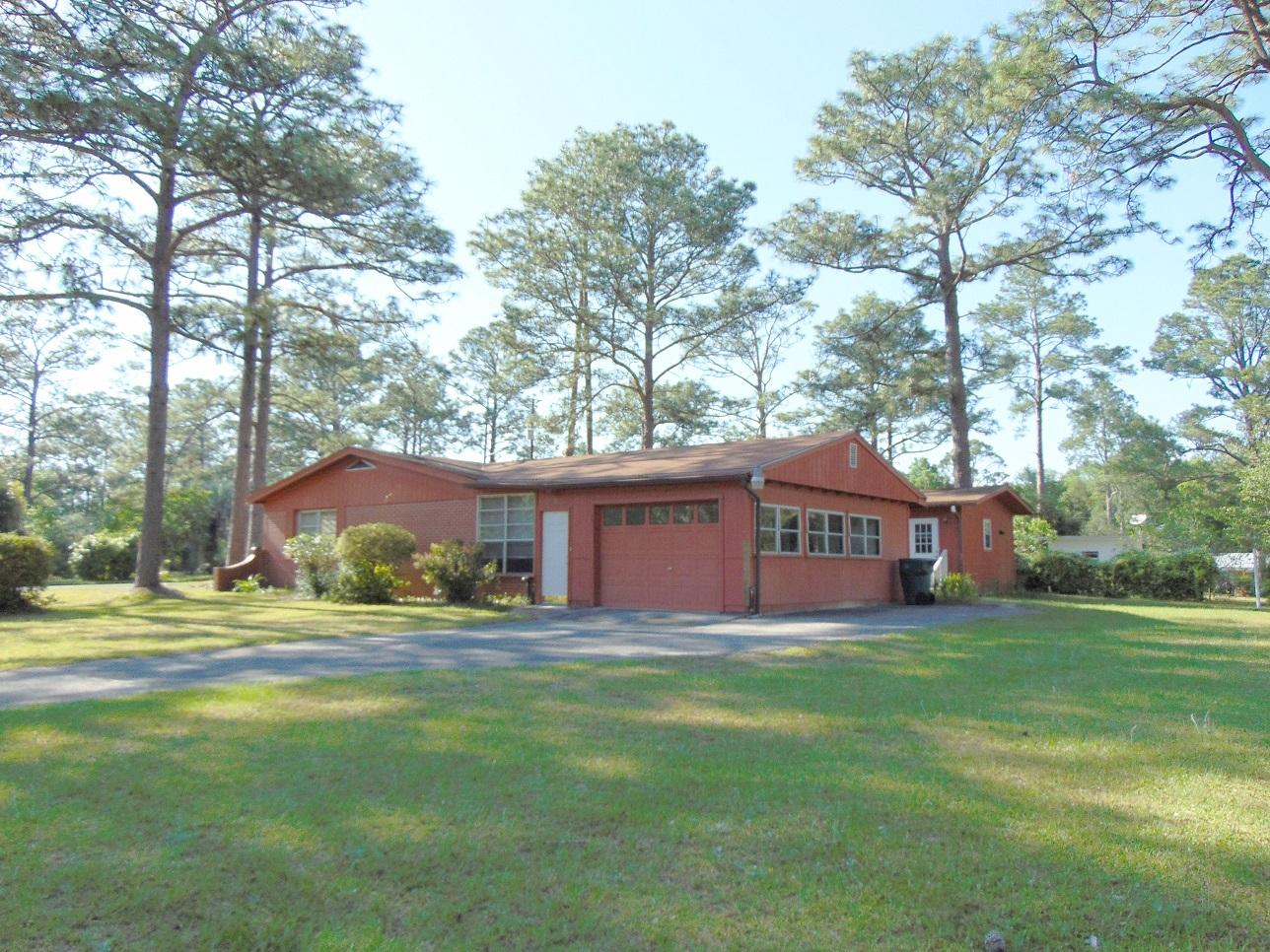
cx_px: 635
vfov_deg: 54.9
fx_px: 917
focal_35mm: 25
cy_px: 476
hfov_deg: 69.4
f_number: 3
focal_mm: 4.5
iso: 80
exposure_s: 1/640
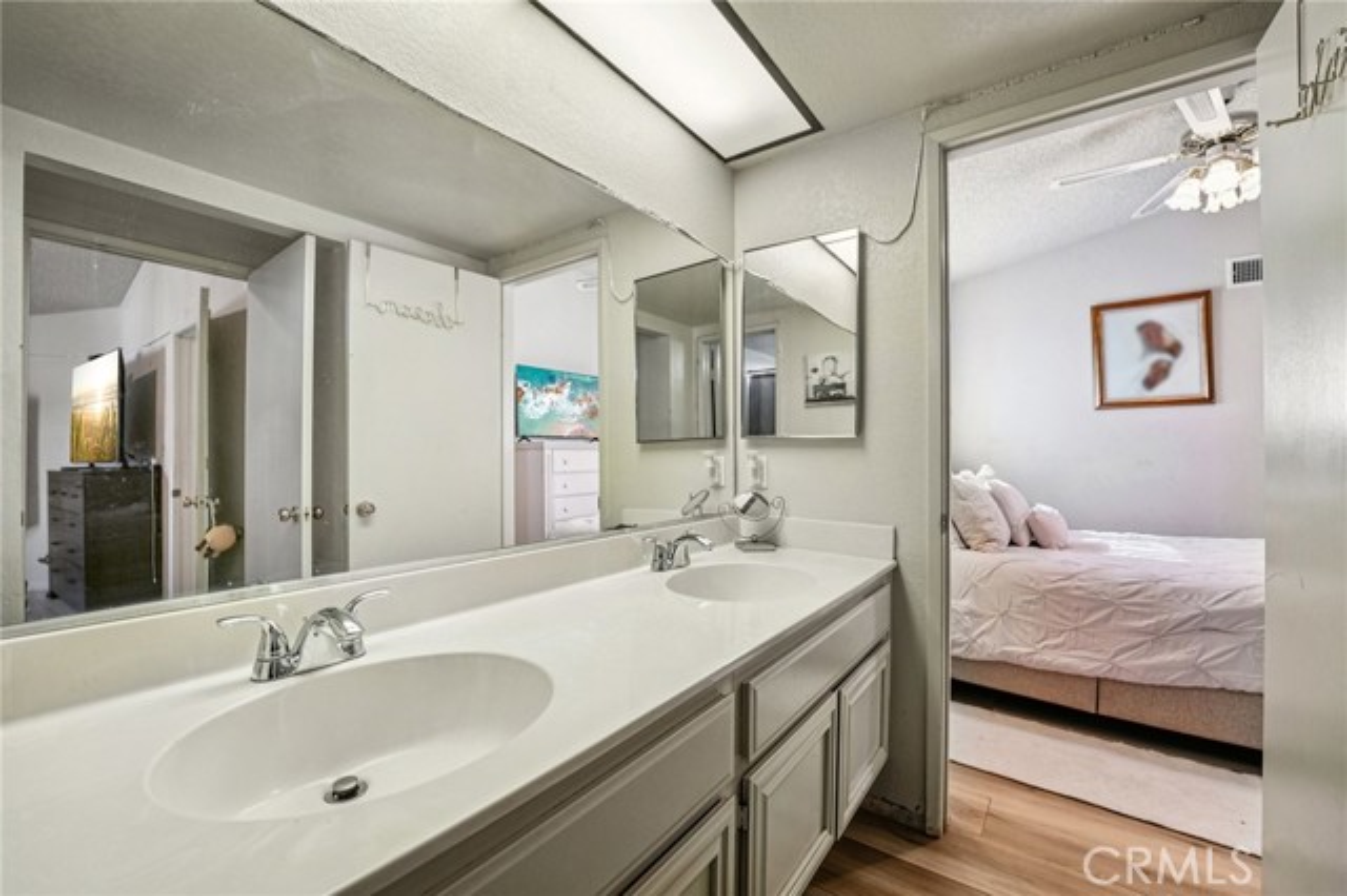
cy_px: 448
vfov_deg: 81.1
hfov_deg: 104.3
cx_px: 674
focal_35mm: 14
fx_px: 524
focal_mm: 14
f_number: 8
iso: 400
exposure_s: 1/40
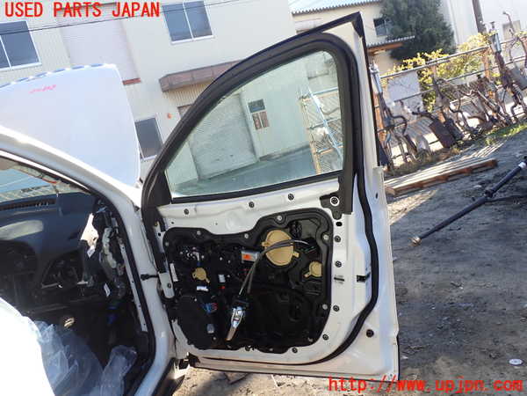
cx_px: 264
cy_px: 198
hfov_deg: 60.0
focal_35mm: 30
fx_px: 457
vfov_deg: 46.8
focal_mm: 5.4
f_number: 3.2
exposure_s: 1/160
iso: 100
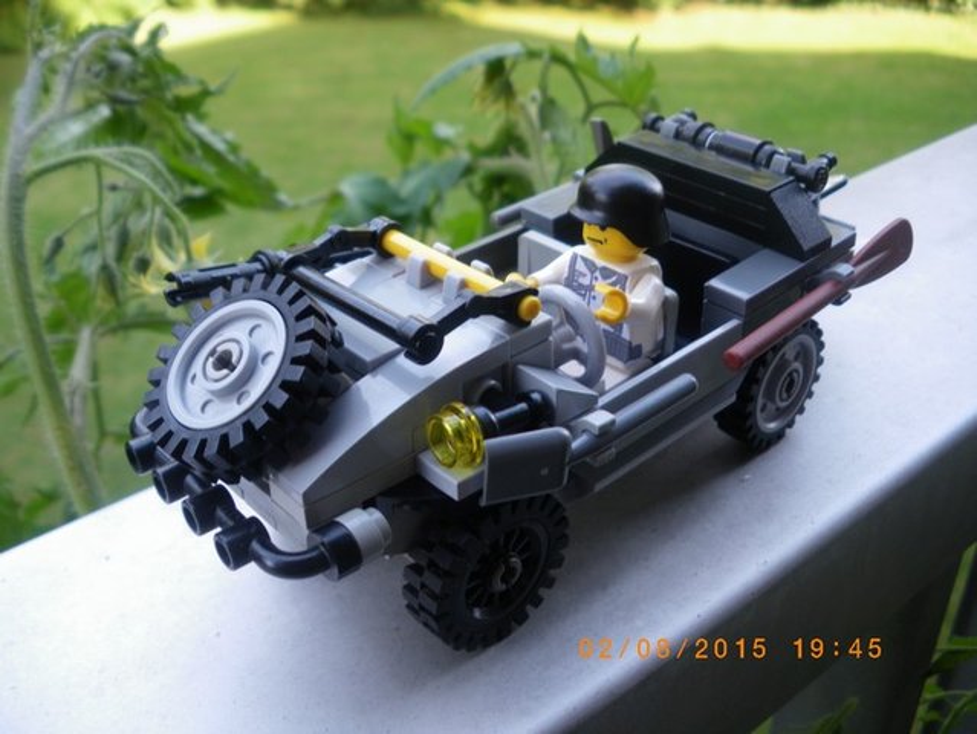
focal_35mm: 36
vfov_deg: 39.7
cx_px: 488
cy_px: 367
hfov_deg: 51.3
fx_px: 1017
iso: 125
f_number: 3.5
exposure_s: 1/50
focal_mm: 6.3
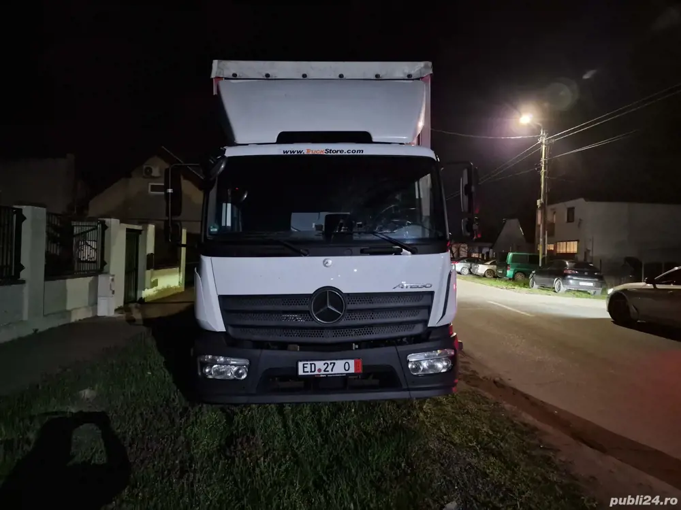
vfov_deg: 58.9
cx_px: 340
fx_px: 452
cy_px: 255
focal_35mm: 23
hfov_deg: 73.9
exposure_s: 1/13
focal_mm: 6.4
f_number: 1.8
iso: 1250
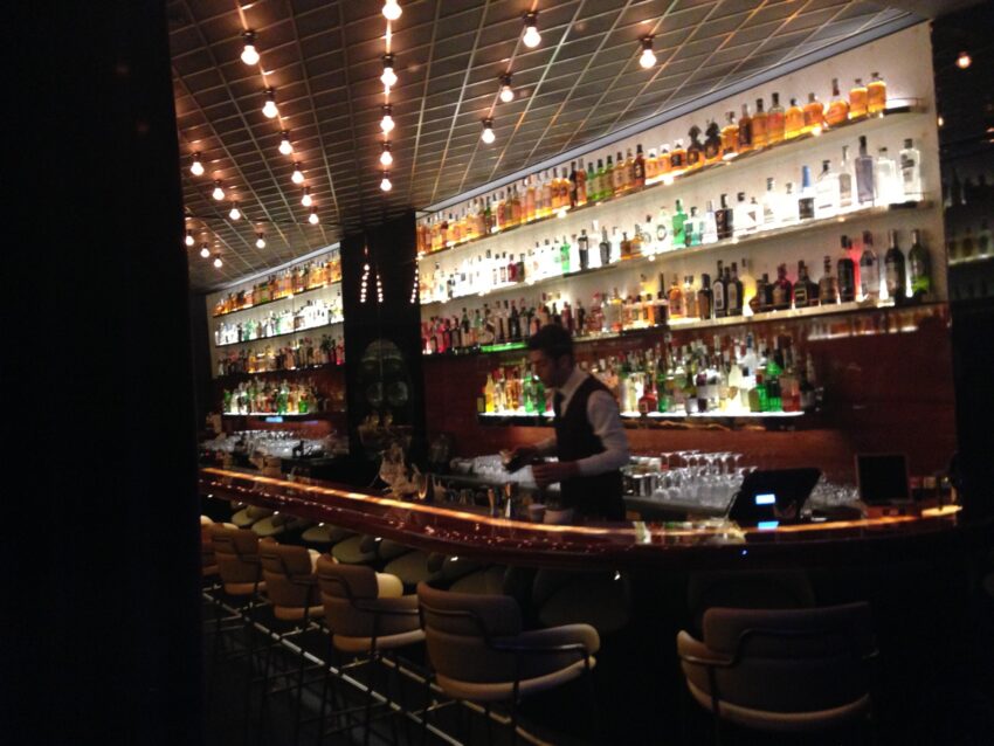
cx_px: 497
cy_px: 373
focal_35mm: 33
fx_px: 948
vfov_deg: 43.0
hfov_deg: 55.3
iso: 400
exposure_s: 1/15
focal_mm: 4.12
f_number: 2.4
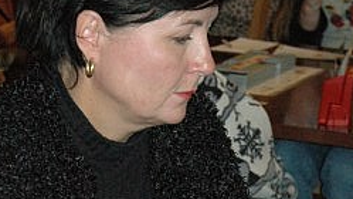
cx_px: 152
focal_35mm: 190
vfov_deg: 6.4
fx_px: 1778
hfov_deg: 11.3
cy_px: 188
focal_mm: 50
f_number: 5
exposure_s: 1/60
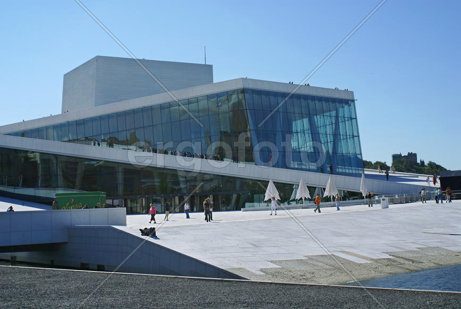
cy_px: 154
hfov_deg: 37.8
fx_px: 673
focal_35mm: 52
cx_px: 230
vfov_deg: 25.8
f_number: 6.3
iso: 100
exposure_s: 1/500
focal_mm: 35
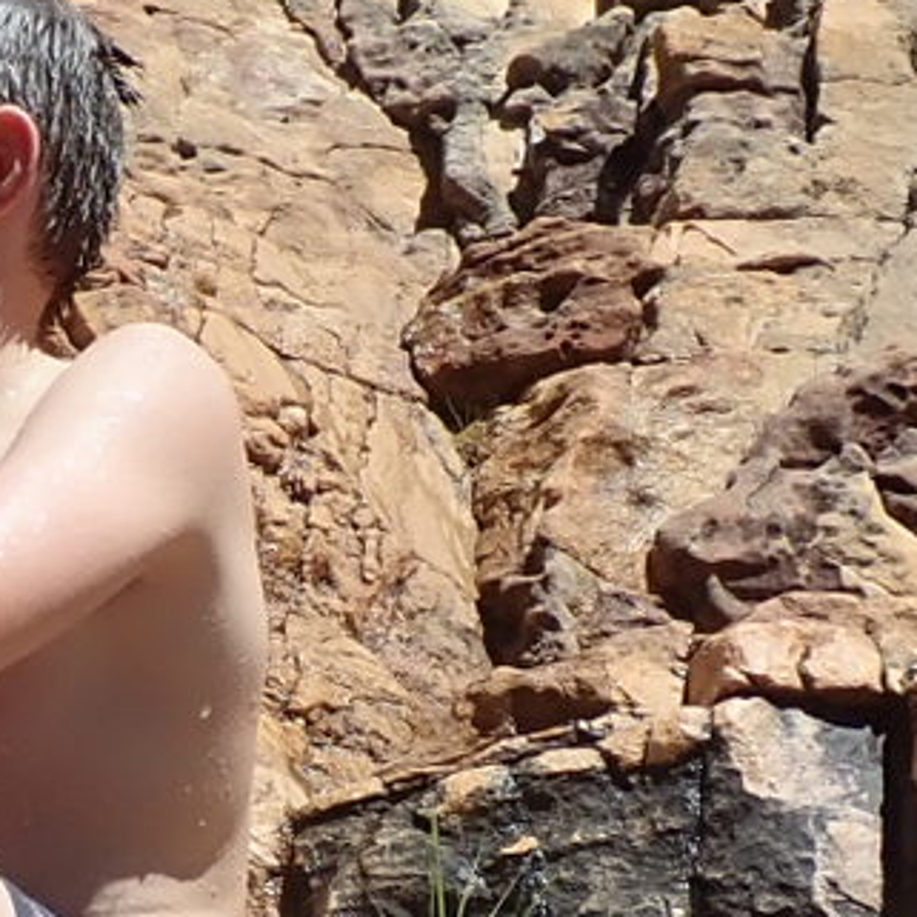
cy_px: 688
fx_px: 6024
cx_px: -337
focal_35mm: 201
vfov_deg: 8.7
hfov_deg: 8.6
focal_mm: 6.86
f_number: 3.5
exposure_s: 1/800
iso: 100
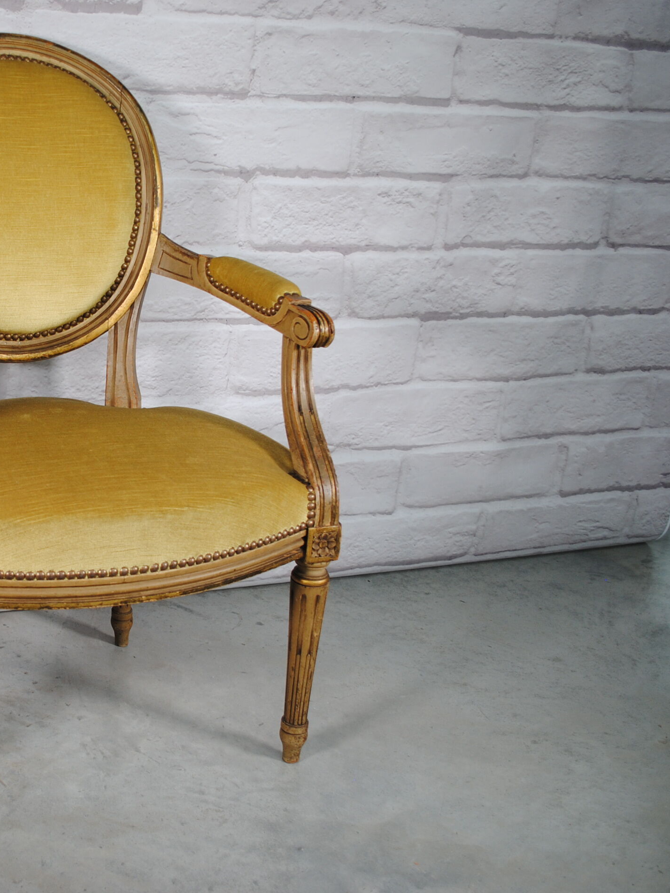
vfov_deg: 42.9
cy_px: 445
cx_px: 31
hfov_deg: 30.9
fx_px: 1136
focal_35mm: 44
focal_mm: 20
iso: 200
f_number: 4.5
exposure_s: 1/80
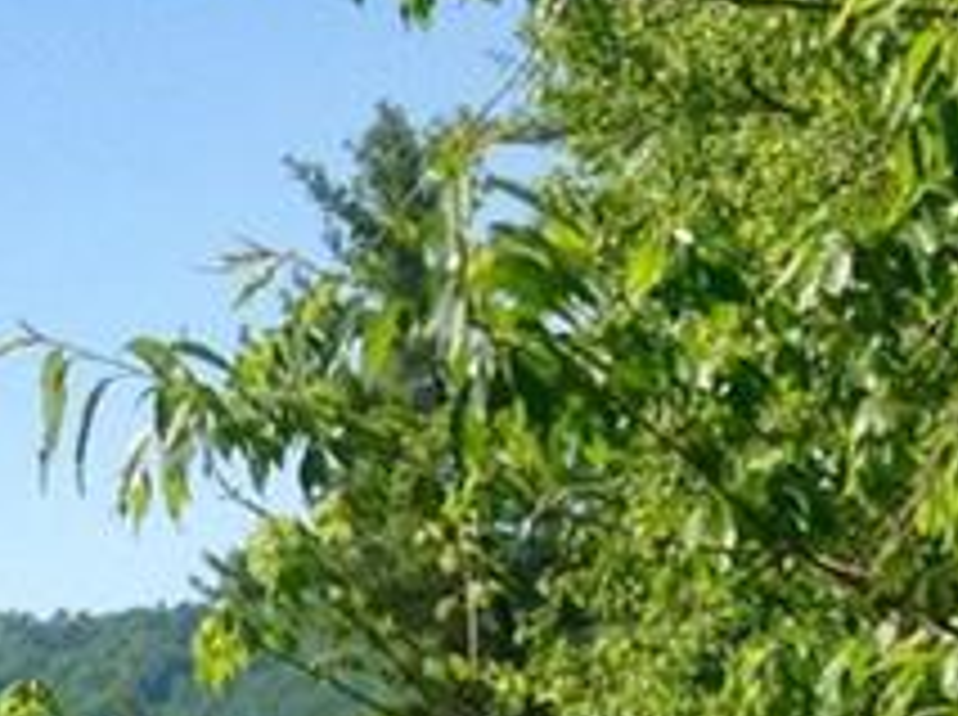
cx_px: -513
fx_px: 4642
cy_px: 1680
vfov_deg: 8.2
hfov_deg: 11.3
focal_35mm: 168
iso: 50
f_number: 2.4
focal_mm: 4.28
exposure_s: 1/1513
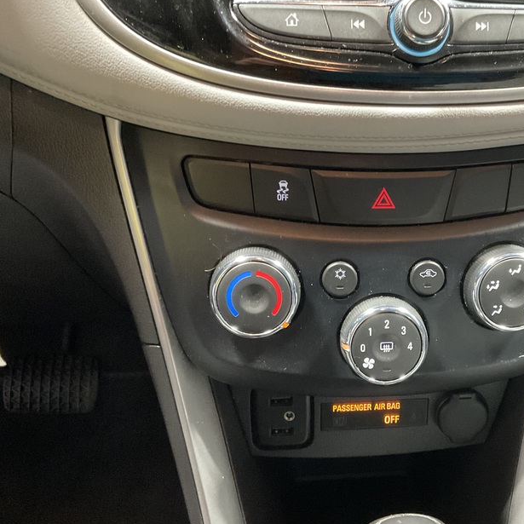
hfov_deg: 41.1
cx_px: 368
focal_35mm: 40
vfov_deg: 41.8
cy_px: 288
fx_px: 685
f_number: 1.8
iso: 500
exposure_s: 1/30
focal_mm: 3
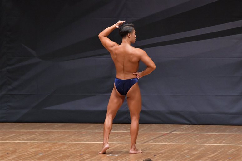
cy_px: 80
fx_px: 1814
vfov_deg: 5.1
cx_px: 121
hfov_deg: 7.6
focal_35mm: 270
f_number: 5.6
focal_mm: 180
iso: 6400
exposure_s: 1/400
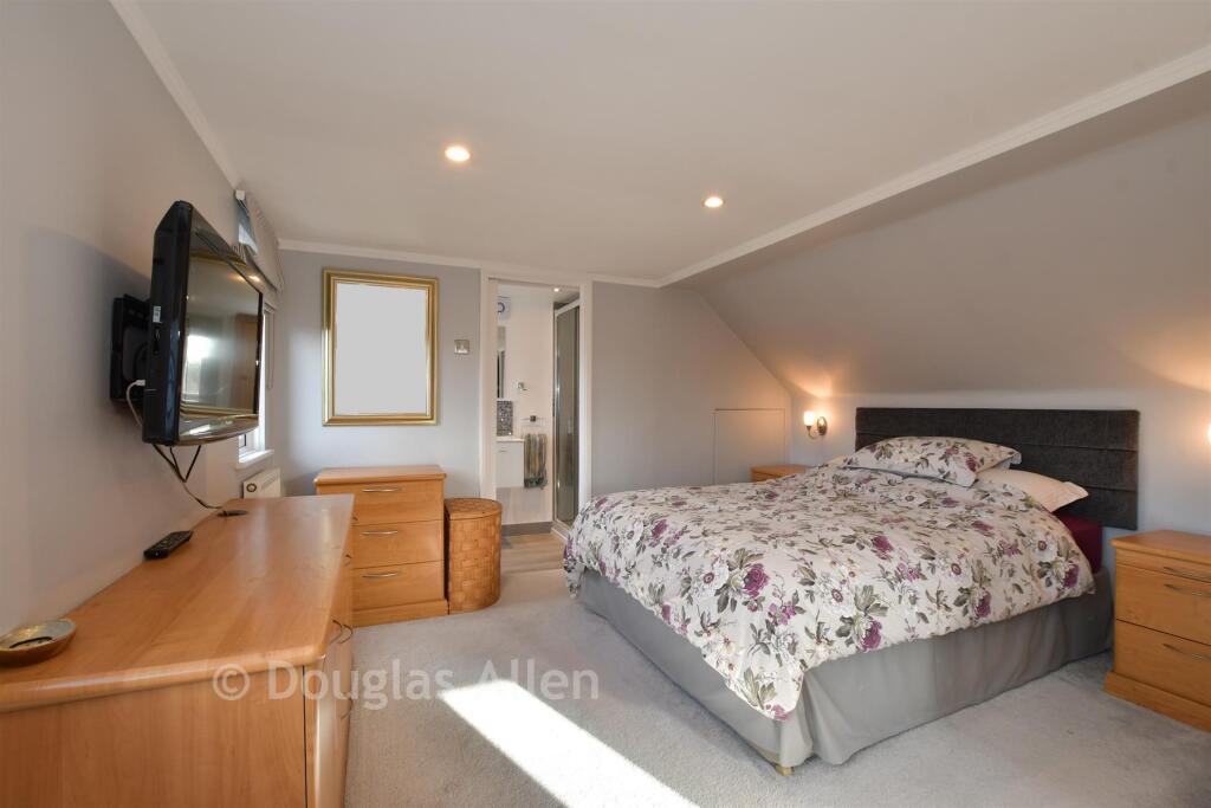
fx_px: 505
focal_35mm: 15
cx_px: 606
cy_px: 404
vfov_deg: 77.3
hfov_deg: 100.4
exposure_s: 1/20
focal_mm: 10
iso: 250
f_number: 8
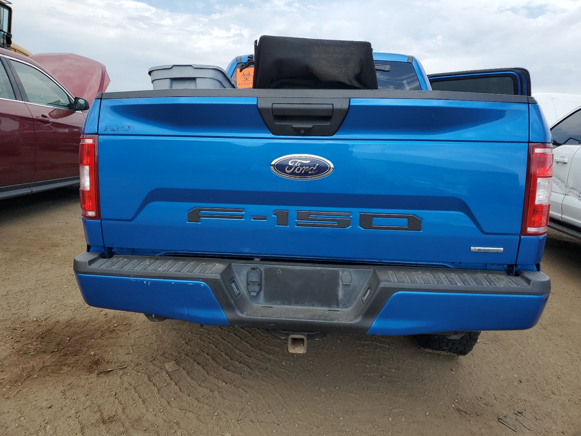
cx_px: 290
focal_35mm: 26
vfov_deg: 53.1
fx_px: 436
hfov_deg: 67.3
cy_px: 218
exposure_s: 1/2500
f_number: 1.5
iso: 50
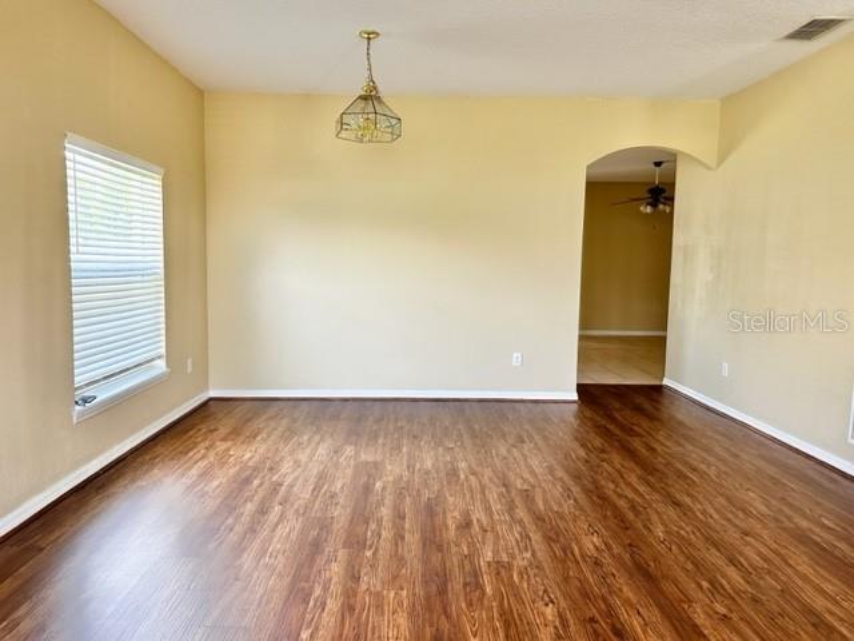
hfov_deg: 71.6
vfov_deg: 56.8
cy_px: 320
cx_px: 427
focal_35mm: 24
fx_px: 592
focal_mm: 6.86
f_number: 1.78
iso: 125
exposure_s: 1/121
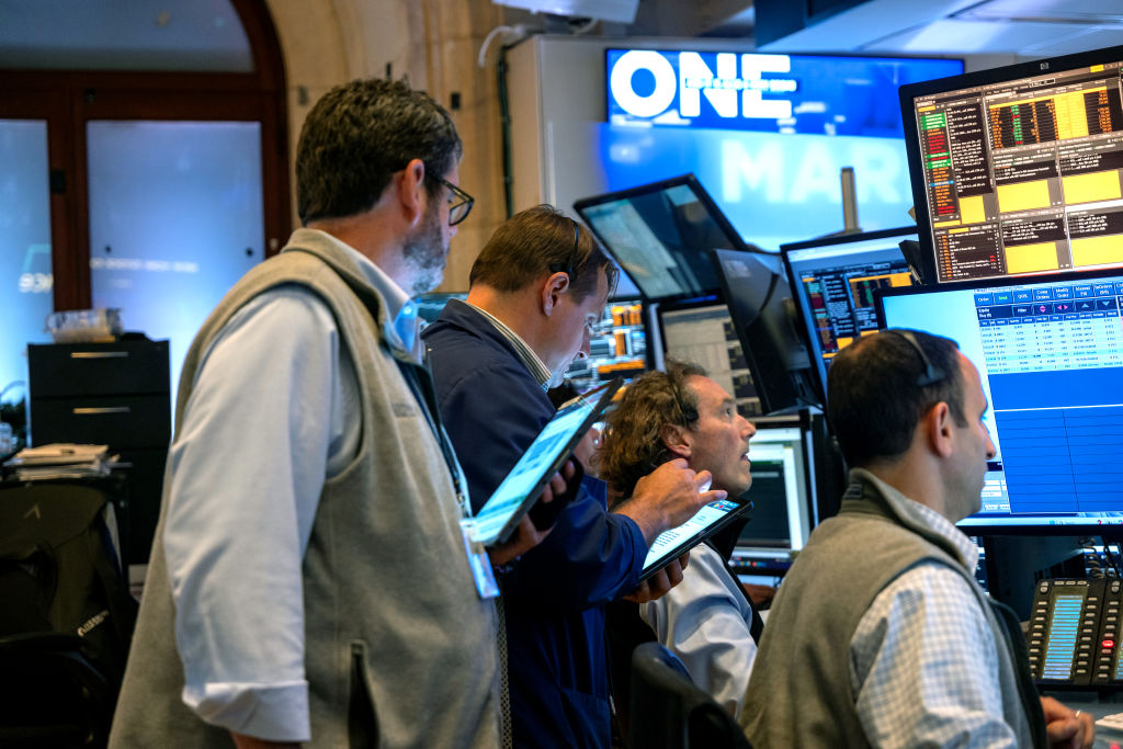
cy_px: 374
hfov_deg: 28.8
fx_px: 2184
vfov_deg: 19.5
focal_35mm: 70
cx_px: 562
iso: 1600
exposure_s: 1/125
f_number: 3.2
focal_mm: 70
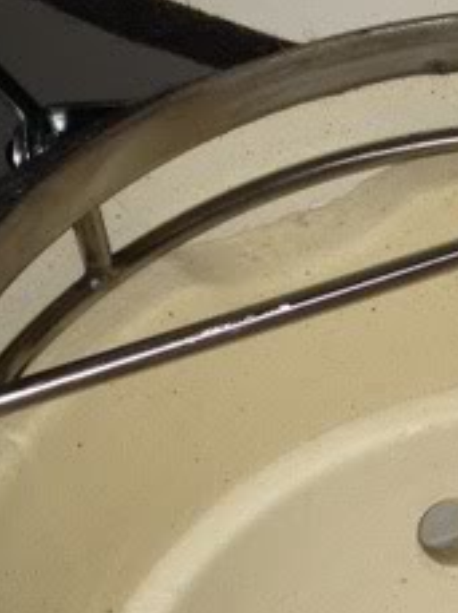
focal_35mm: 98
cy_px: 549
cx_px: 621
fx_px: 1734
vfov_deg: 19.7
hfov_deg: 14.3
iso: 64
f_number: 2.4
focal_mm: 4.3
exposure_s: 1/42
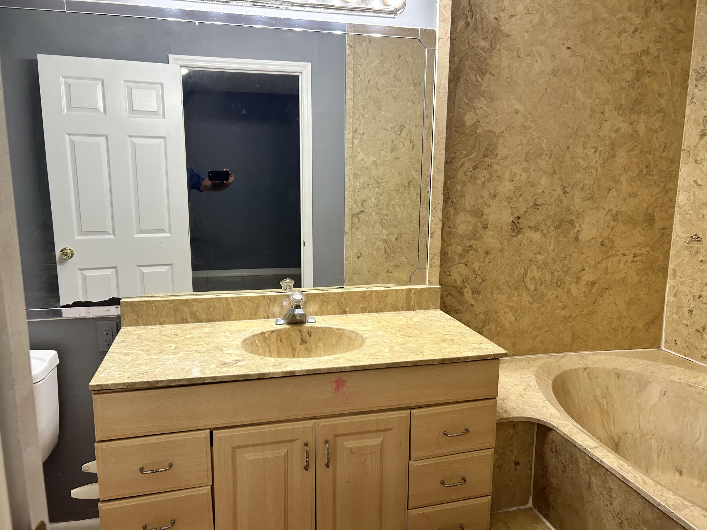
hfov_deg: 67.3
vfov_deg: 53.1
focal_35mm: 26
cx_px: 354
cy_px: 265
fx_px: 531
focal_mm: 5.7
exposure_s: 1/120
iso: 100
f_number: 1.5
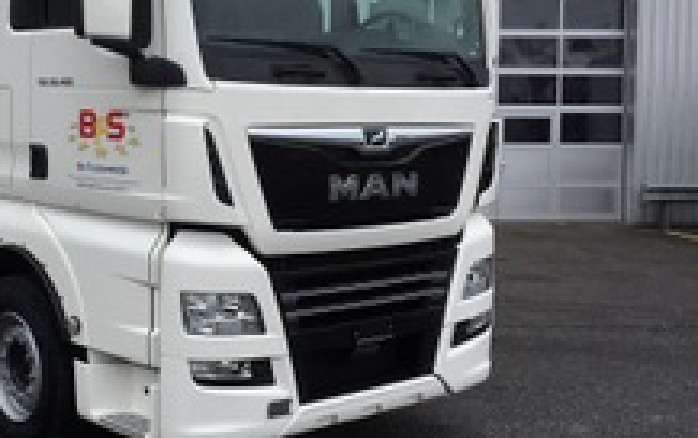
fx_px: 1009
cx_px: 156
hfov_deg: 37.0
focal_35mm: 53
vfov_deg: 24.4
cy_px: 163
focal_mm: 4.15
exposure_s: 1/739
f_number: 2.2
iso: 25
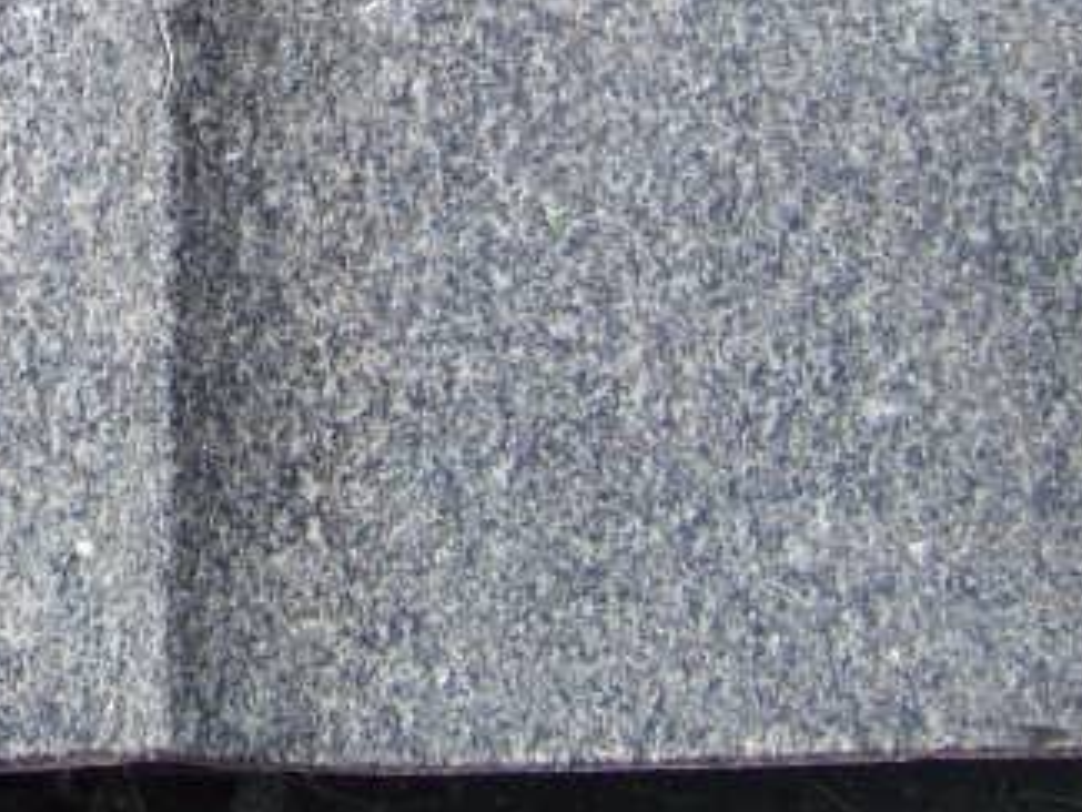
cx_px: 43
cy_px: -376
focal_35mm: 133
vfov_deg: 10.8
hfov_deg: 14.6
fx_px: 4159
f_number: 2.8
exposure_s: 1/1000
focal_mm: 5.85
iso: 64
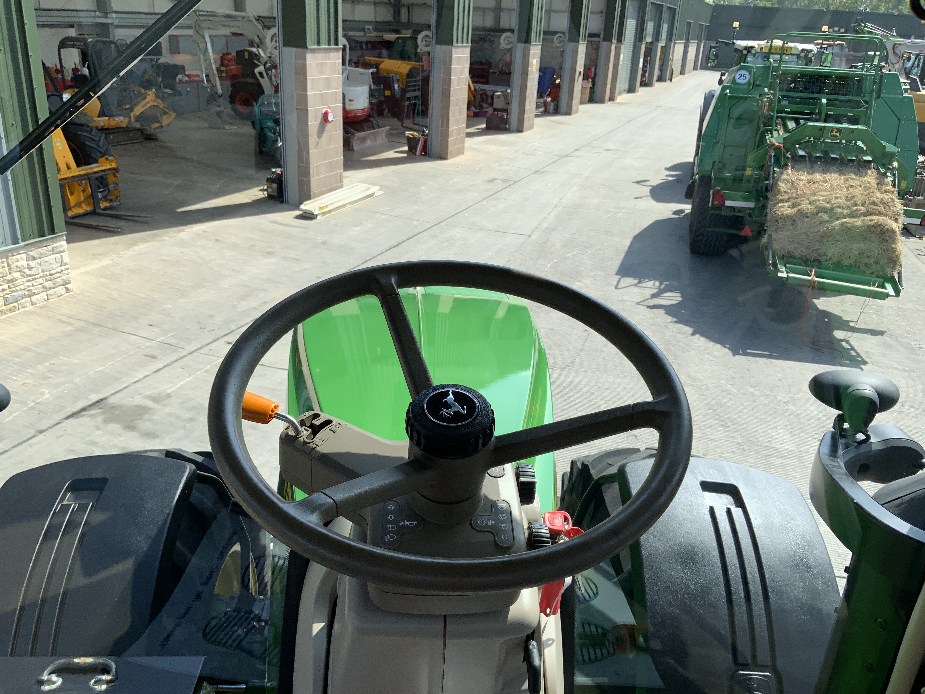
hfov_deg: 61.7
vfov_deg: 48.2
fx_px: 775
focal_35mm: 29
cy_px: 347
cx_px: 462
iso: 16
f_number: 1.8
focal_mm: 3
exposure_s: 1/855
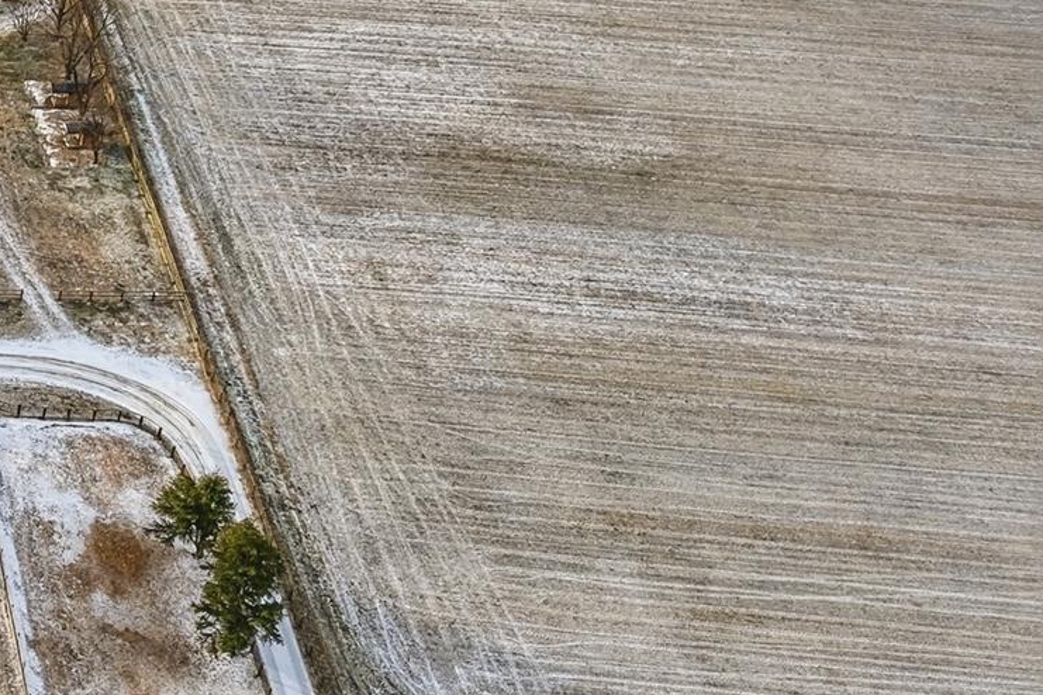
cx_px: -387
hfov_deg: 24.6
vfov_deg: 19.6
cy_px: 214
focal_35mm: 69
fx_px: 1999
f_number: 1.8
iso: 100
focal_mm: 8.7
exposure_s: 1/1250
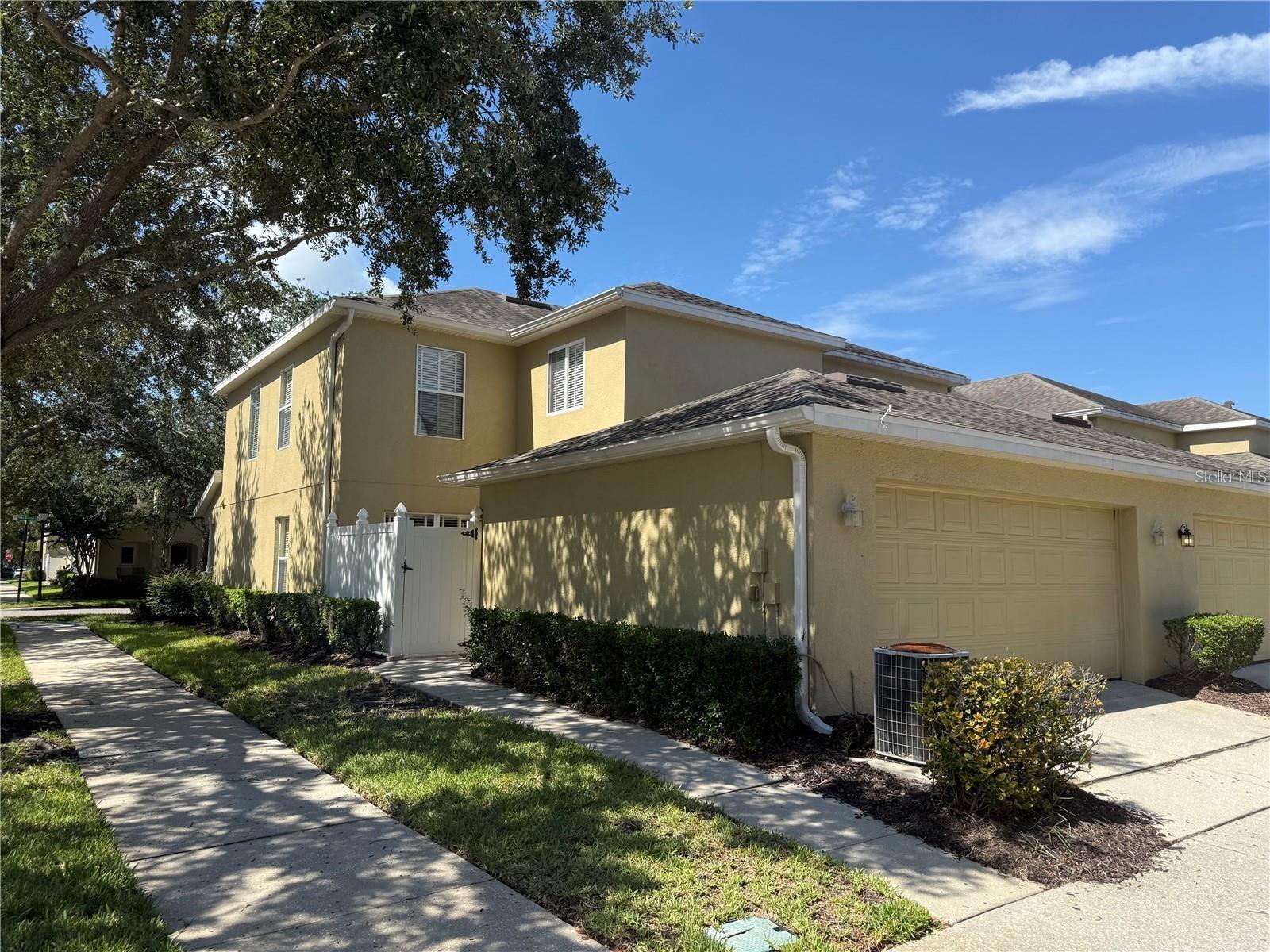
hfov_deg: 71.6
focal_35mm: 24
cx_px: 635
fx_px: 881
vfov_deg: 56.8
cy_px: 476
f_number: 1.78
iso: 80
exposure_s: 1/2801
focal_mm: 6.76
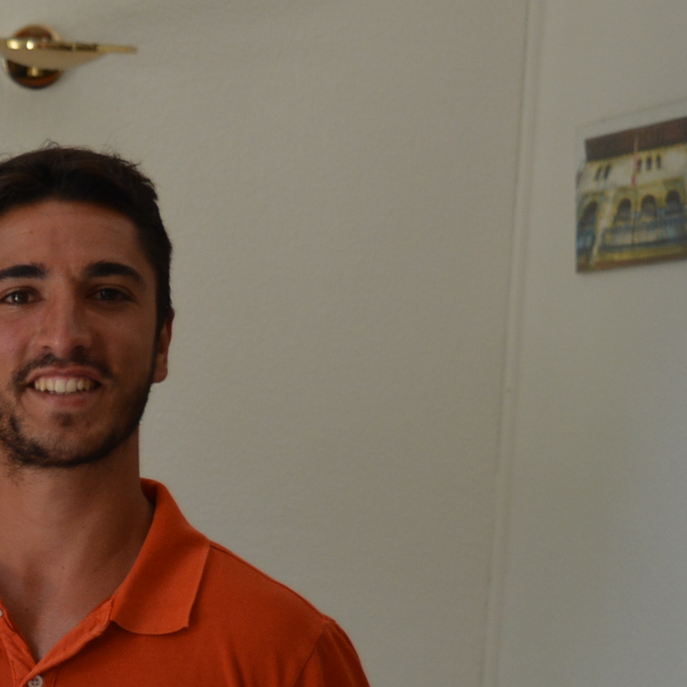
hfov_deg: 11.1
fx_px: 3323
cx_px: -501
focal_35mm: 148
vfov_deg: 11.7
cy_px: 650
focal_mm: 30
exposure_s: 1/80
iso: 400
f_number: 4.2
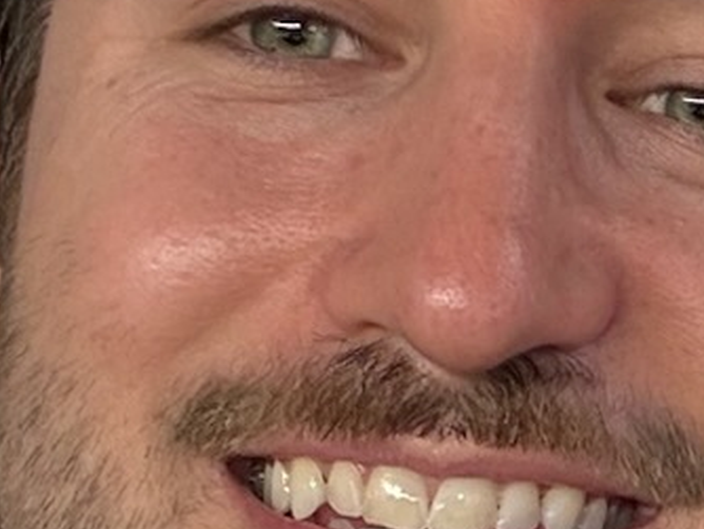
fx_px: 2870
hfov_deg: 13.1
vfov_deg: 10.5
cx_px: 1104
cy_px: 373
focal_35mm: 141
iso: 160
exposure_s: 1/60
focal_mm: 2.69
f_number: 1.9
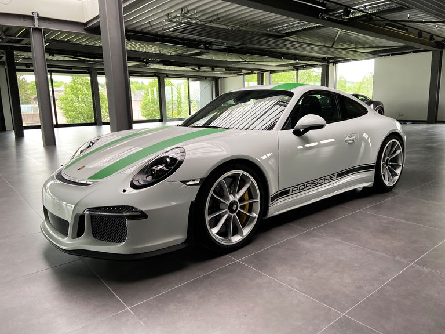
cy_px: 167
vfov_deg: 53.1
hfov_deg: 67.3
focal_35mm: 26
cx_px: 222
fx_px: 334
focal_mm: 4.25
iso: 125
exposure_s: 1/120
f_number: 1.8
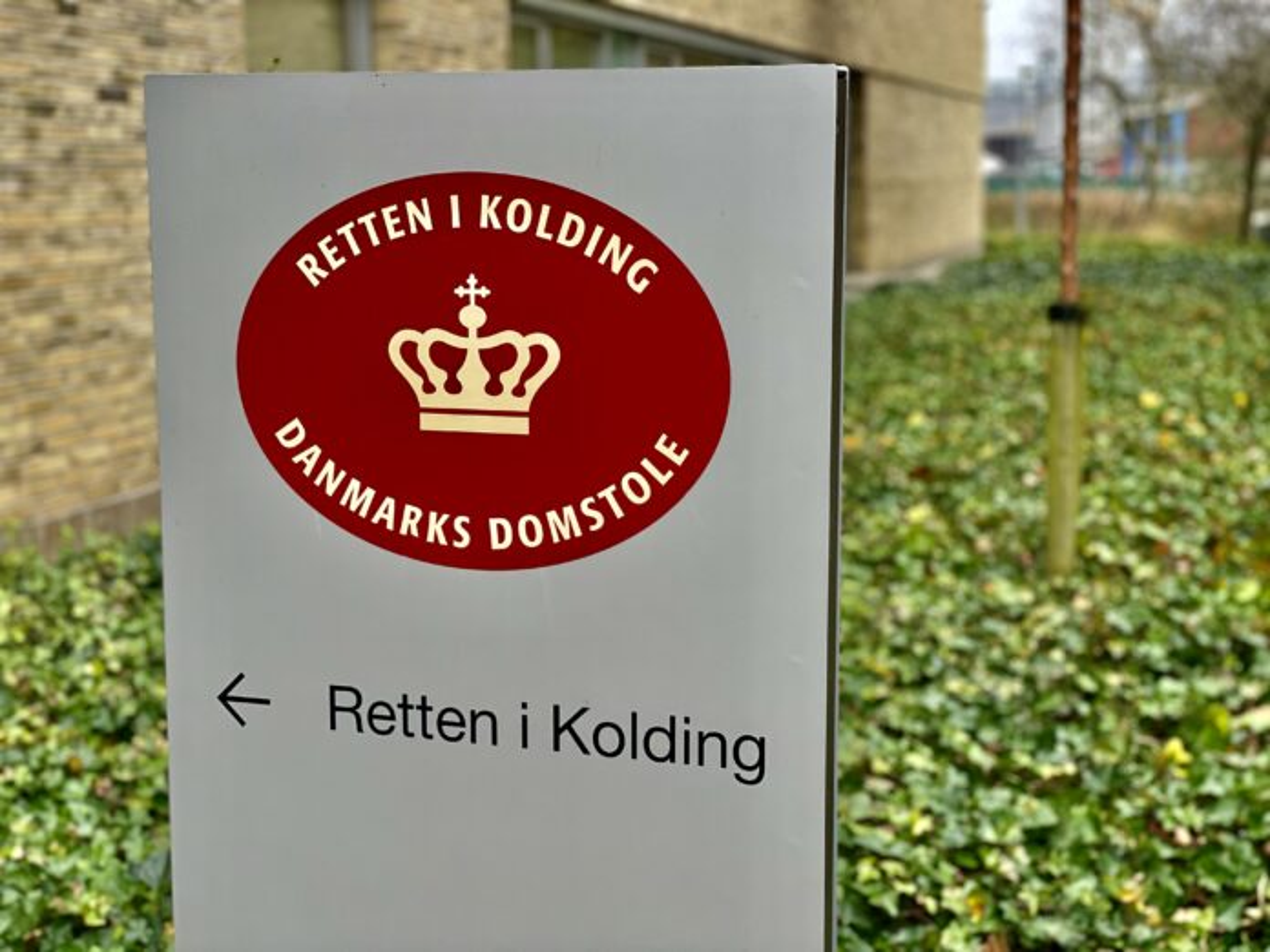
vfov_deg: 28.0
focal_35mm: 52
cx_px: 635
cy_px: 476
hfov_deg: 36.8
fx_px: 1908
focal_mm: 6
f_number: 2
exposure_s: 1/122
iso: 80
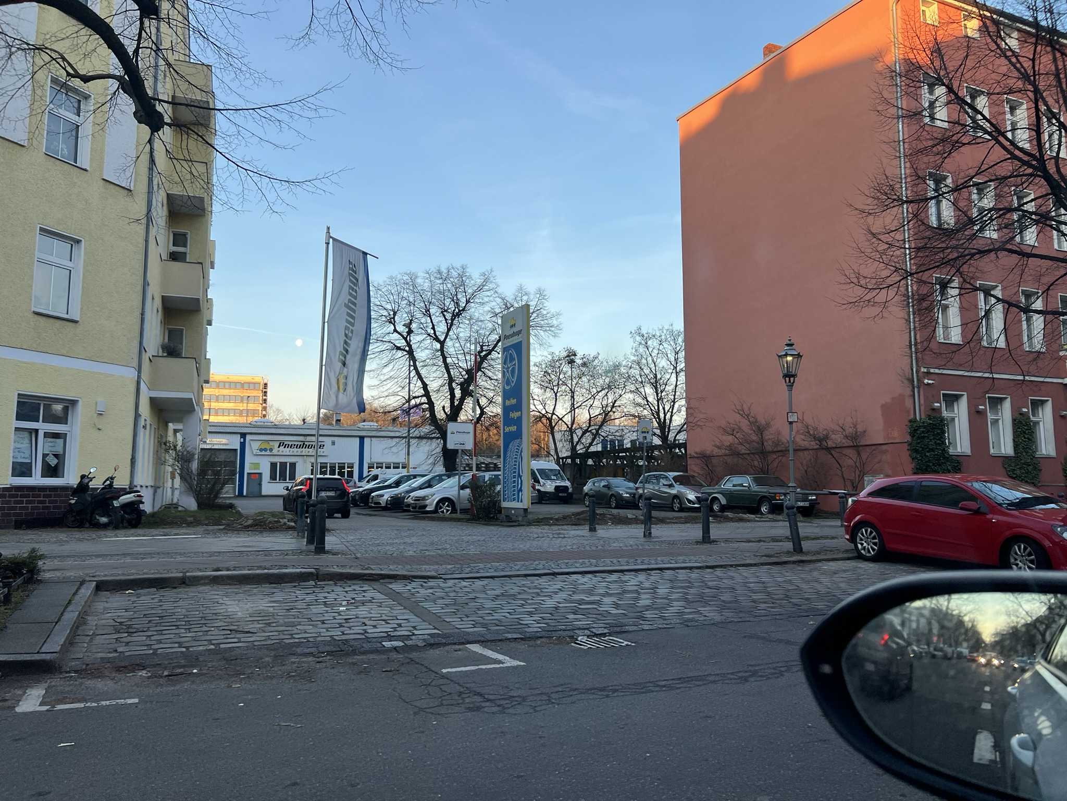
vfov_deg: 53.1
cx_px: 534
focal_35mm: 26
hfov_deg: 67.3
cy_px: 400
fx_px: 801
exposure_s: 1/377
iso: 50
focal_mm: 5.7
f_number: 1.5
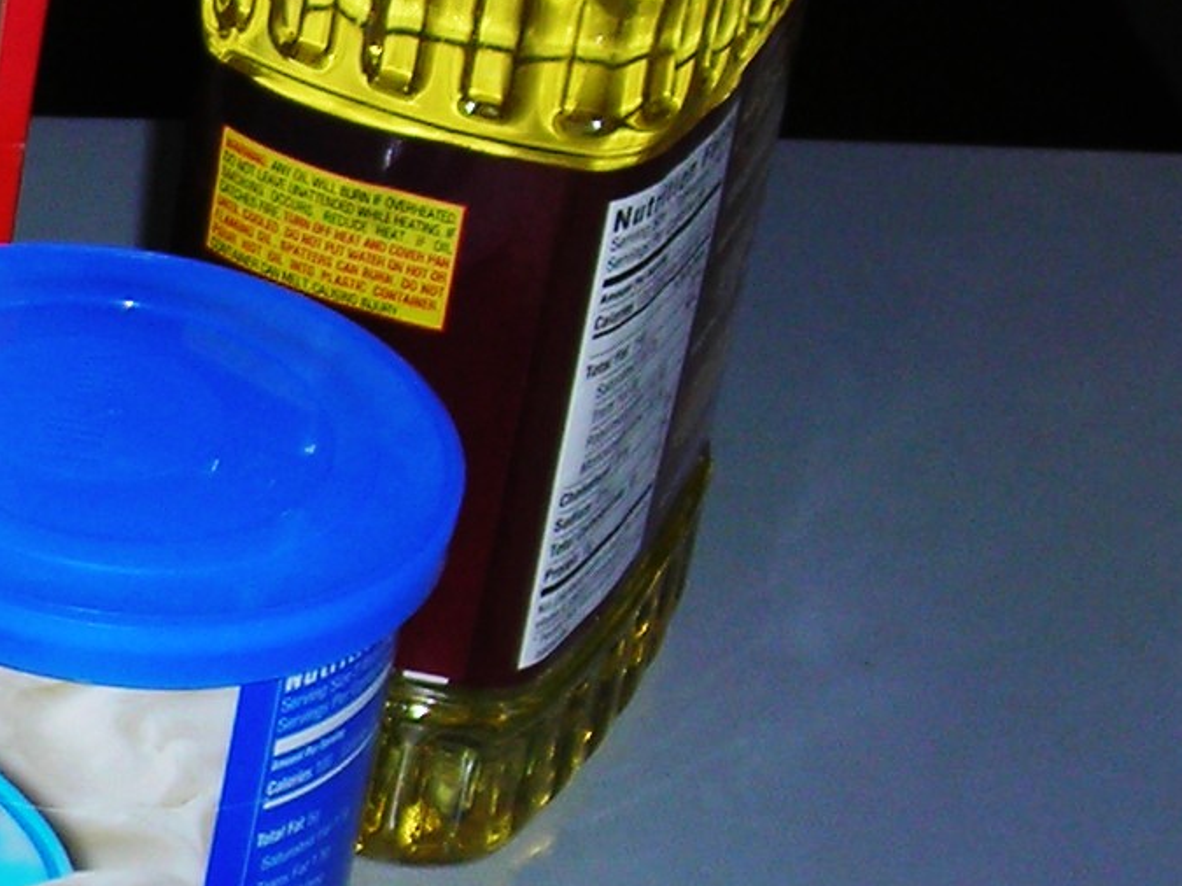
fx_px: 4984
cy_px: 1047
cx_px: -900
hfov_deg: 12.4
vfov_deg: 10.0
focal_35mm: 146
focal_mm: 6.3
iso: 50
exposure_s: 1/60.1
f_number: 3.2
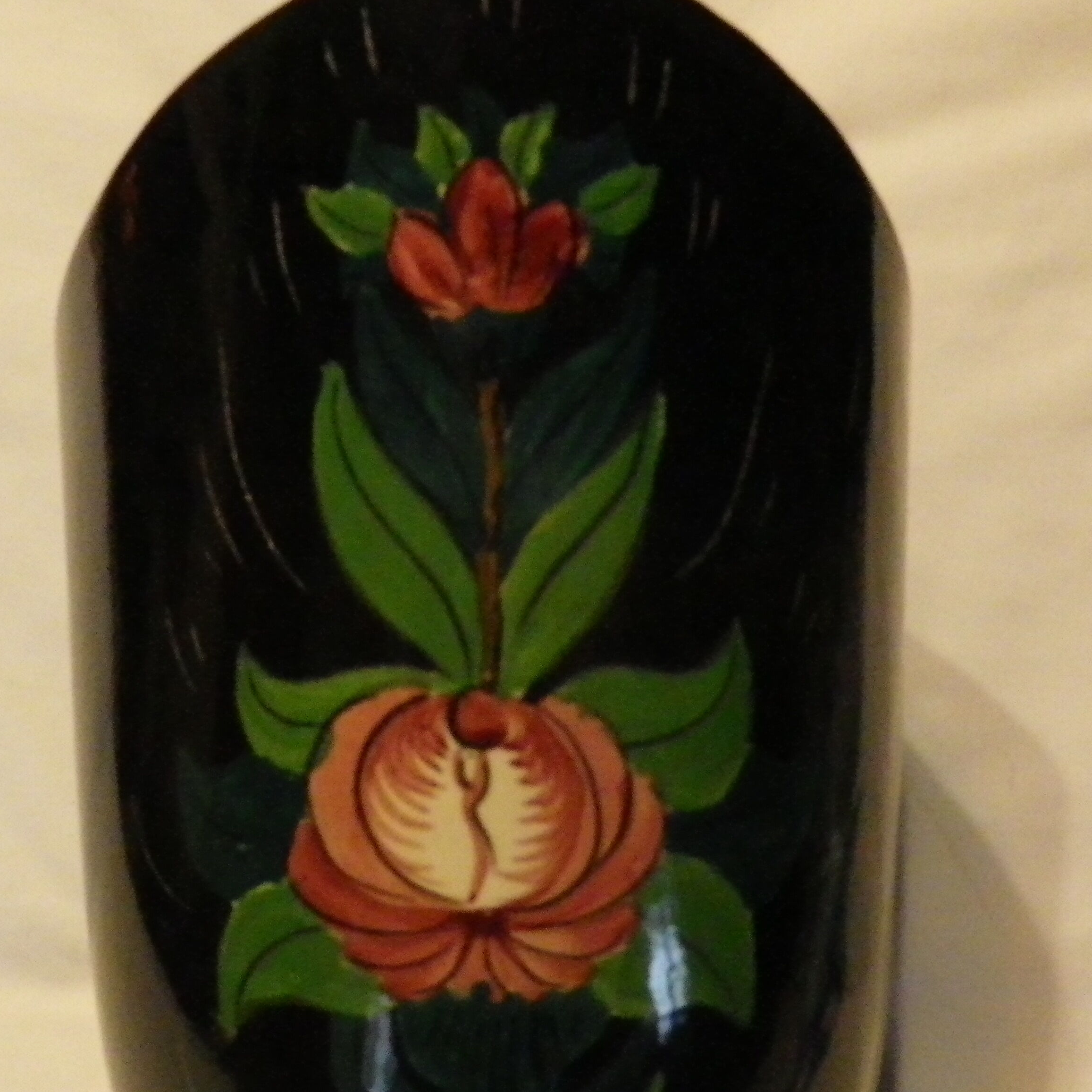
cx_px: 548
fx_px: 1570
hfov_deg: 38.3
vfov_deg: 37.9
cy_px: 724
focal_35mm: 44
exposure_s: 1/15
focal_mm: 4.5
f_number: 3.5
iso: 640
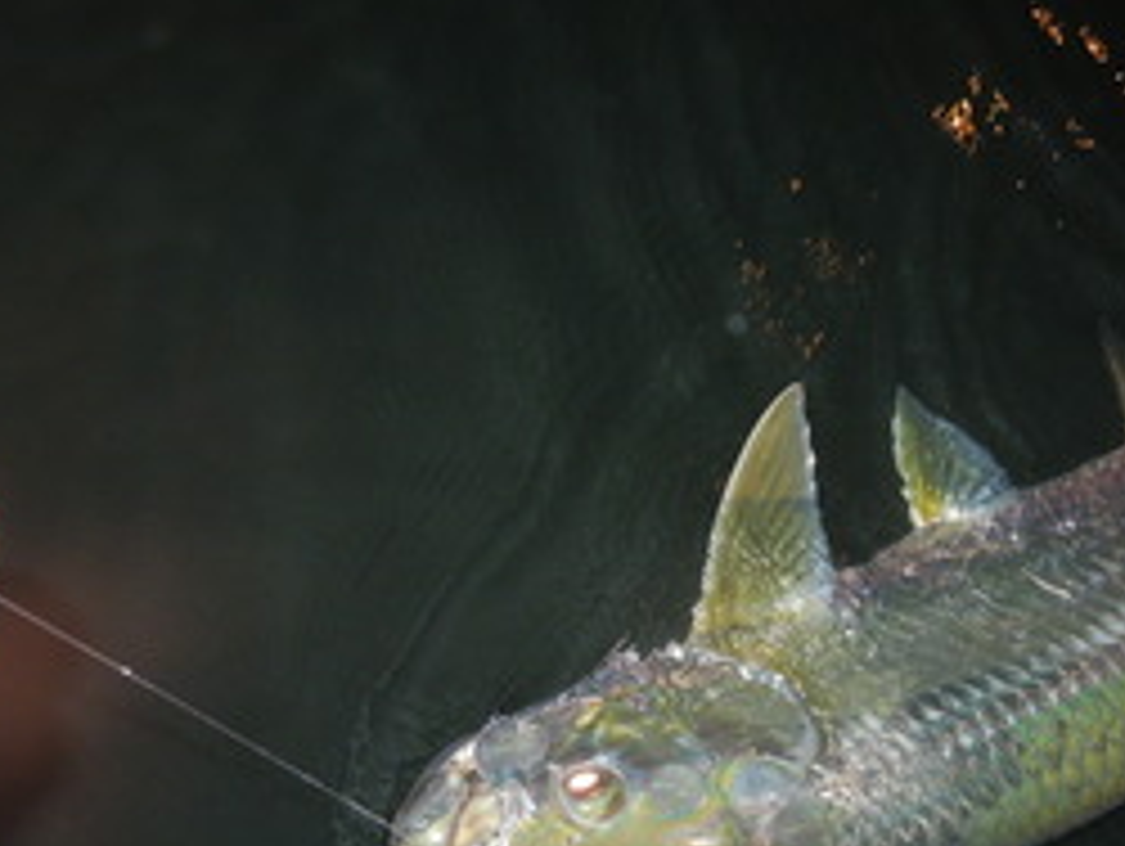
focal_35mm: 40
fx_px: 1301
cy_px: 626
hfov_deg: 46.4
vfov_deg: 35.3
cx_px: 698
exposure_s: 1/30
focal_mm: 4.5
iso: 280
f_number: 3.3
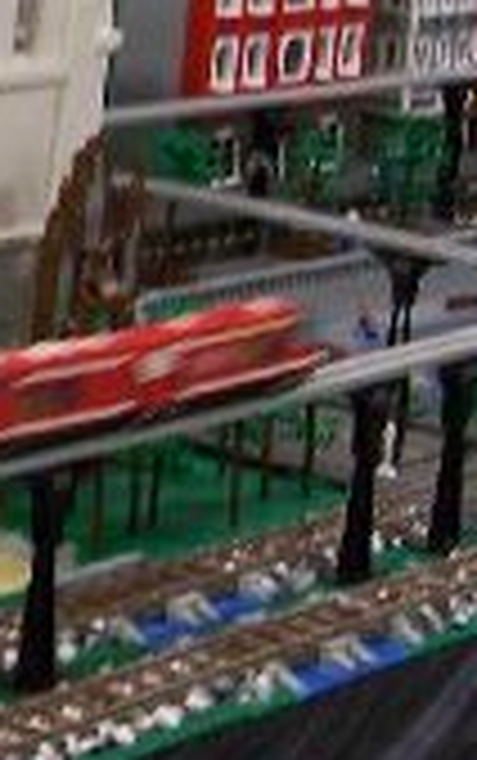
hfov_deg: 8.2
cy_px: 216
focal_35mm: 154
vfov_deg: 13.5
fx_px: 3195
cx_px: -369
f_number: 2.8
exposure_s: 1/8
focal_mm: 6.3
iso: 140
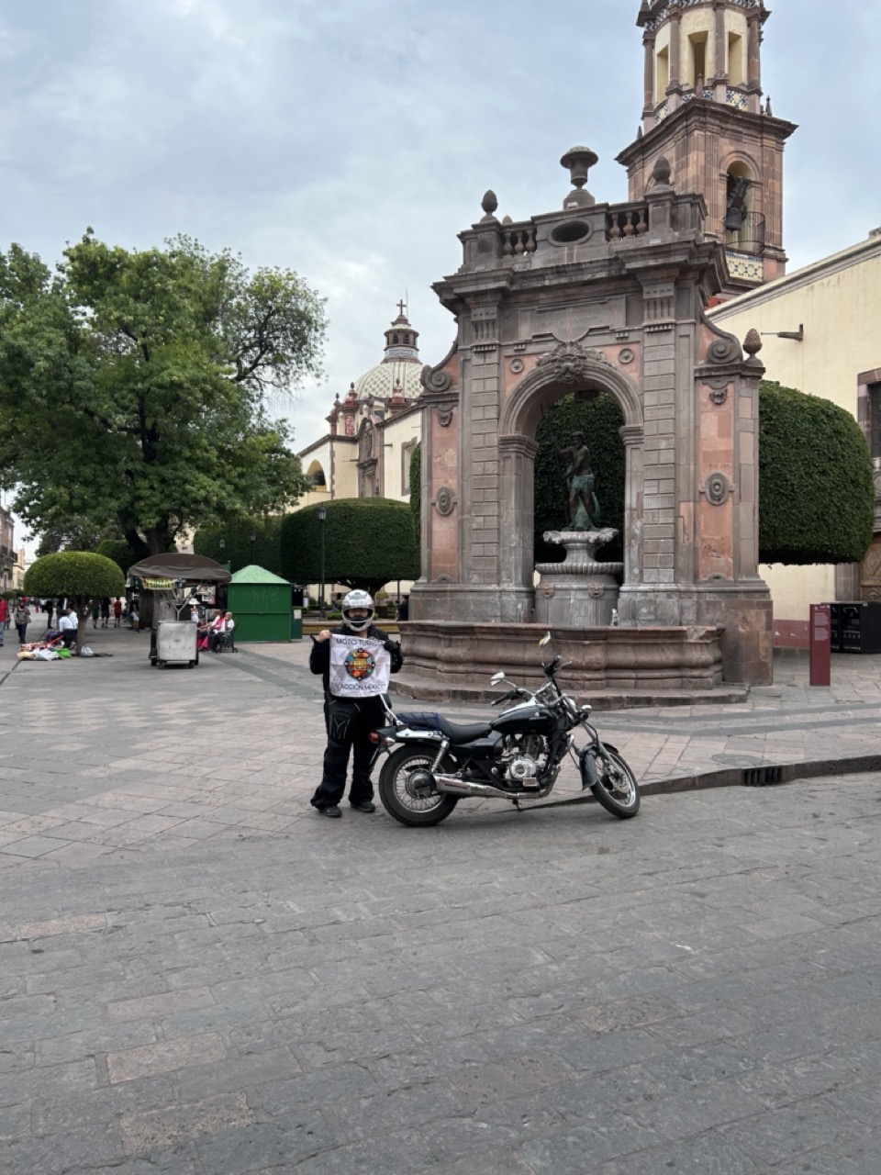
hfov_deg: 53.1
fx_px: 882
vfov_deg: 67.3
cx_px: 440
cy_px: 588
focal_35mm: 26
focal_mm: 5.7
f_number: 1.5
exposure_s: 1/1431
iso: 50
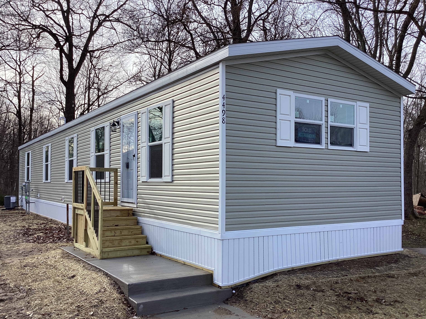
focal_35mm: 31
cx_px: 213
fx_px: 382
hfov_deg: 58.3
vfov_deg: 45.4
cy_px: 160
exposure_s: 1/646
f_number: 2.4
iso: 25
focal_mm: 3.3
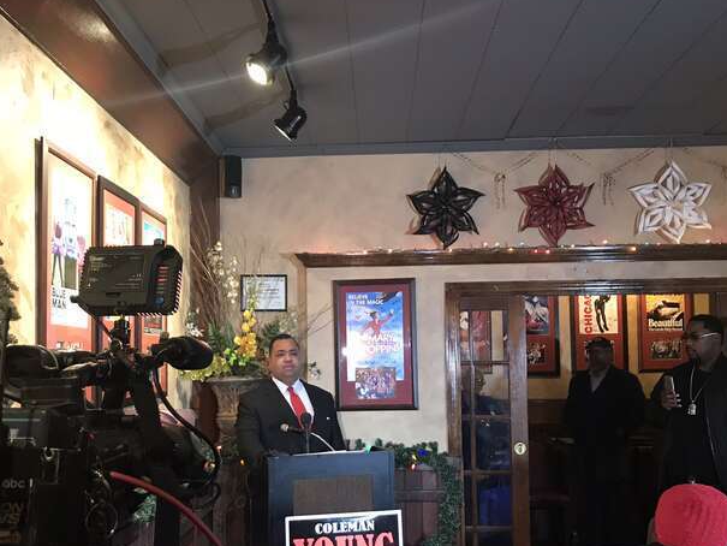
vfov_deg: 38.4
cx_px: 336
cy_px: 345
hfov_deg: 50.1
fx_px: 777
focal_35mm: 37
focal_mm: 3.99
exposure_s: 1/12
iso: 100
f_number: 1.8
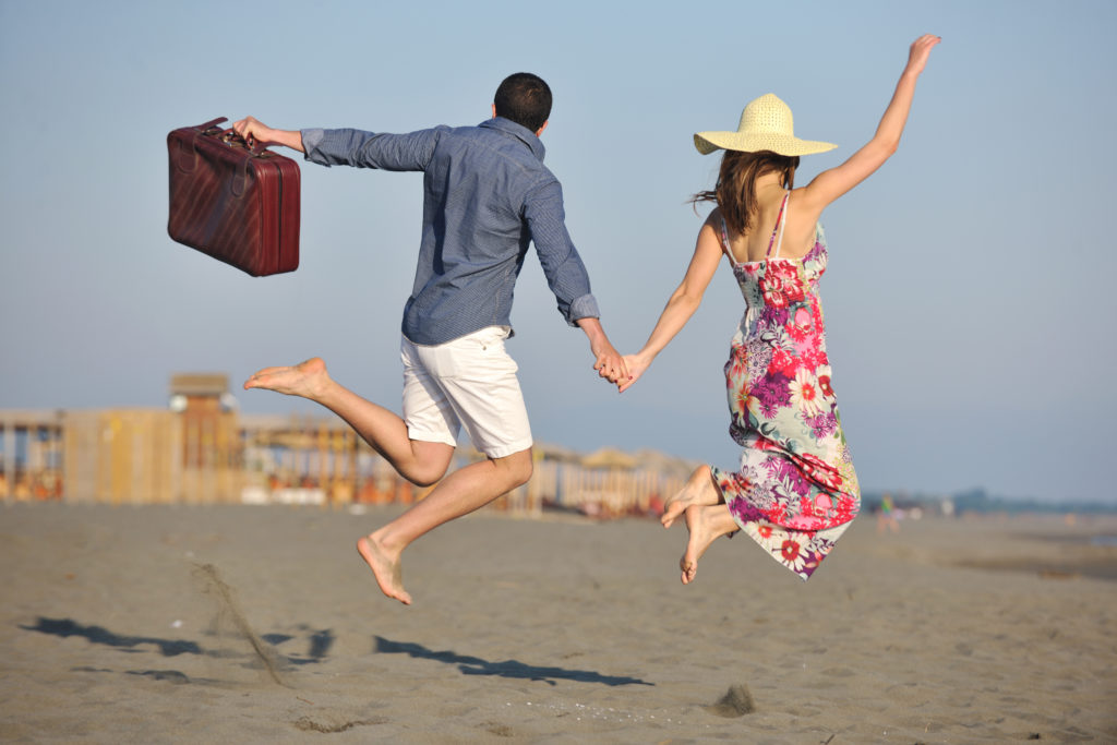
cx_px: 558
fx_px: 5430
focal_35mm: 175
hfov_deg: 11.7
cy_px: 372
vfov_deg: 7.8
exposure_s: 1/500
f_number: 5
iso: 50
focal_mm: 175
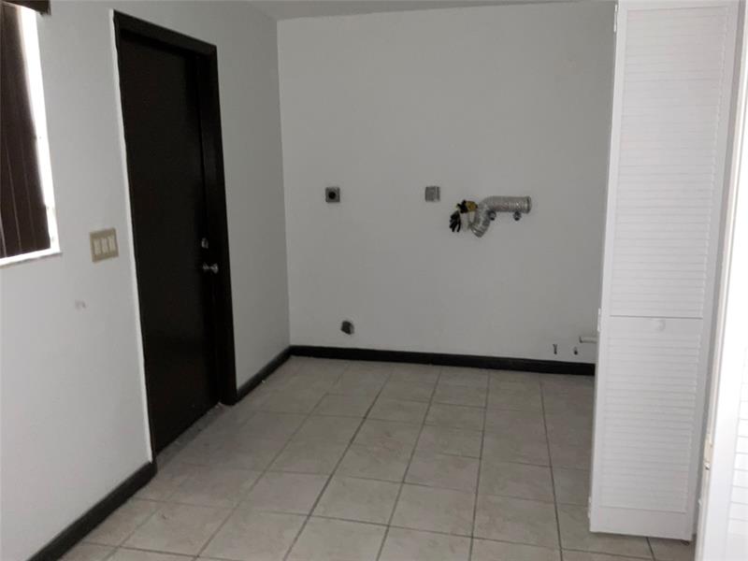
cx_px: 374
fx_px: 627
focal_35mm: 29
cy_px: 280
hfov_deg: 61.7
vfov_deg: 48.2
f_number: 1.8
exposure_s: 1/16
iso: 125
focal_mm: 3
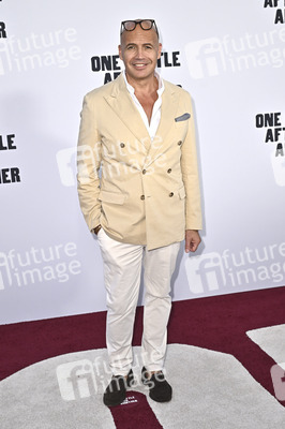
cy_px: 214
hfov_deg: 27.5
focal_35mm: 49
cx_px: 142
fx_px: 583
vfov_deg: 40.4
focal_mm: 49
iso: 800
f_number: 5
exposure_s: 1/320
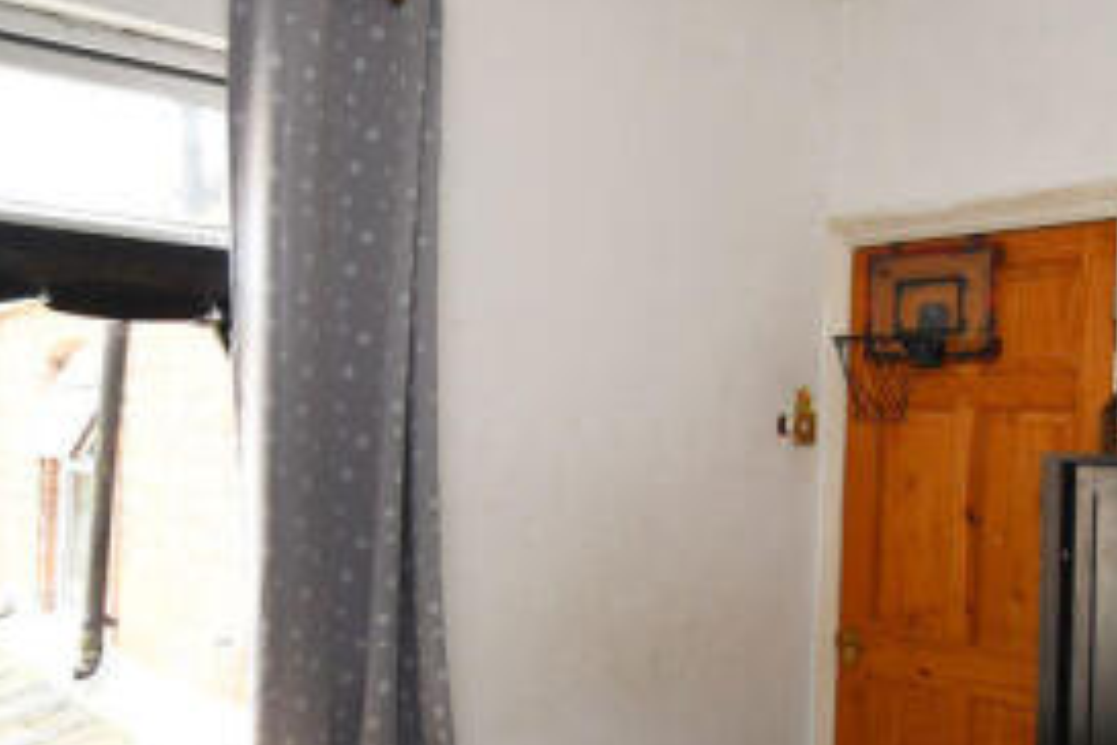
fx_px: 1117
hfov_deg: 53.1
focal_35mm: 36
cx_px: 579
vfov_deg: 36.8
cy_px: 428
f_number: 4
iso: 500
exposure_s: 1/60
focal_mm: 10
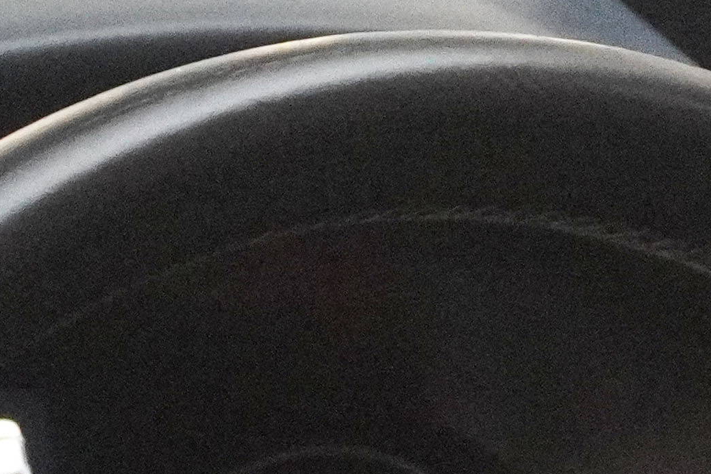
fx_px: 6162
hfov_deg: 6.6
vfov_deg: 4.3
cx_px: 508
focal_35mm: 312
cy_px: 1255
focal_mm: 36
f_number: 6.3
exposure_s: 1/80
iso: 6400
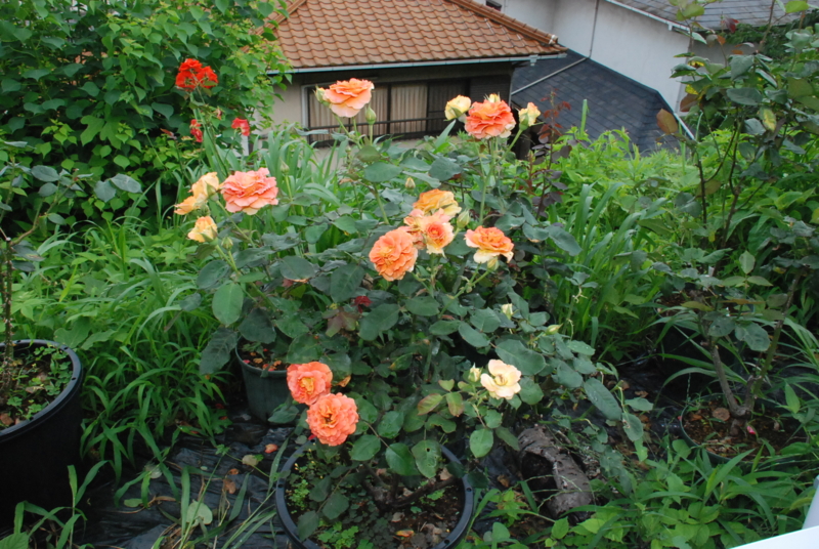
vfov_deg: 37.0
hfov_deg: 53.1
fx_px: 820
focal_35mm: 36
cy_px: 274
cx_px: 410
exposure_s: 1/200
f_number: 16
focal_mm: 24
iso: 1600
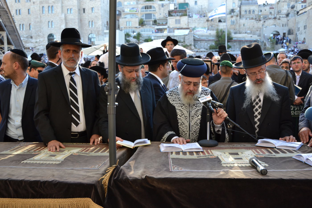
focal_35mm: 38
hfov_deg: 51.3
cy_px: 104
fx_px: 325
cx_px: 156
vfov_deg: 35.5
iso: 280
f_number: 5.6
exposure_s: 1/125
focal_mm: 25
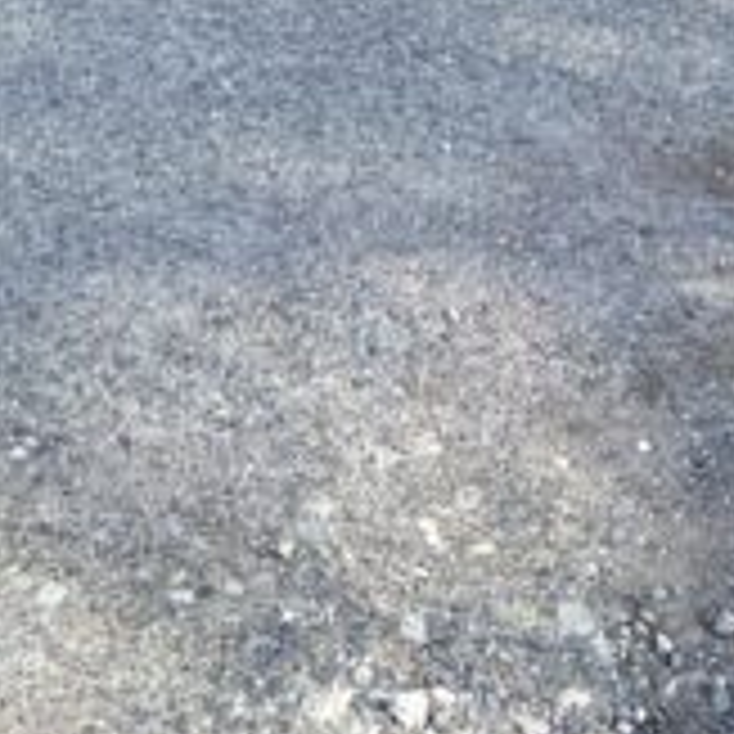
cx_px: 63
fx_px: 2711
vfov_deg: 13.8
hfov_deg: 15.2
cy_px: -581
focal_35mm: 113
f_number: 1.8
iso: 32
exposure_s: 1/942
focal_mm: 4.25
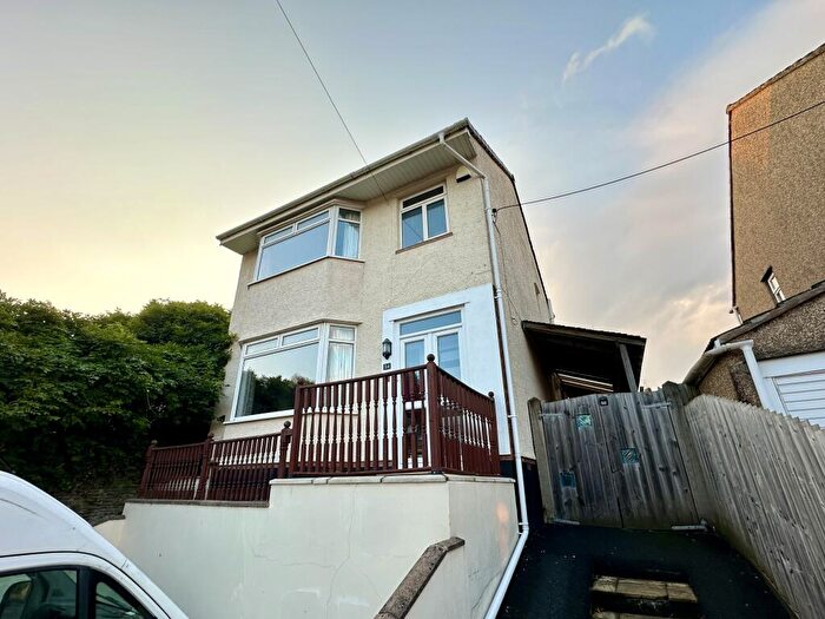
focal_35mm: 14
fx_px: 334
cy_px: 310
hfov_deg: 102.1
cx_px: 412
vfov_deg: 85.7
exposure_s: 1/234
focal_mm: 2.22
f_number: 2.2
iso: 40
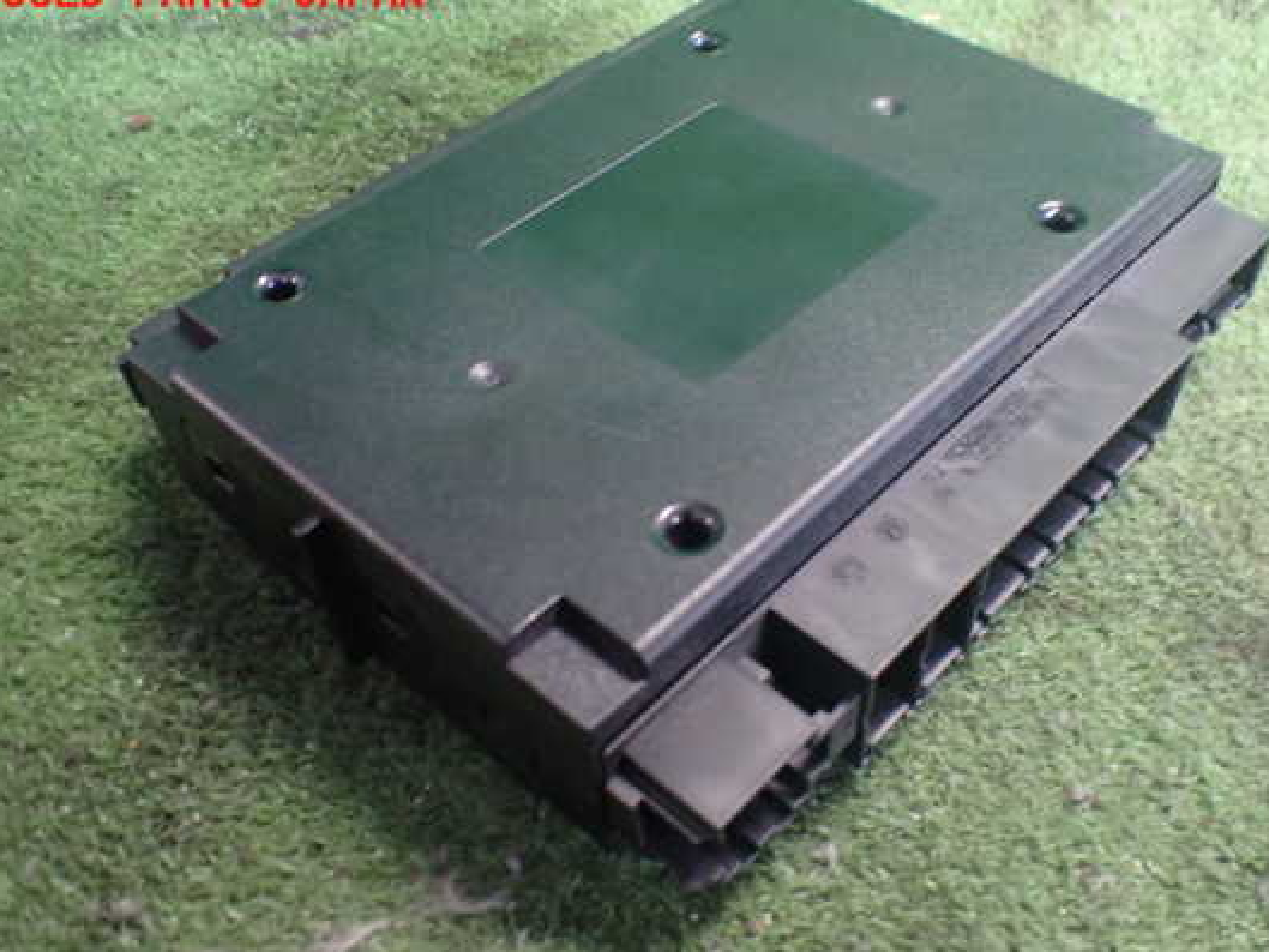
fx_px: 1247
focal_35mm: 34
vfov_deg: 41.8
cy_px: 501
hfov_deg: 53.8
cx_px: 708
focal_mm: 5.4
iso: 800
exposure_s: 1/30
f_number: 2.3
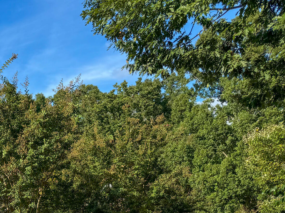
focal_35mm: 61
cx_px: -61
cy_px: 250
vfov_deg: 22.3
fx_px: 502
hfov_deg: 27.6
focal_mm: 6.76
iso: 80
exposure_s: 1/2500
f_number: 1.8
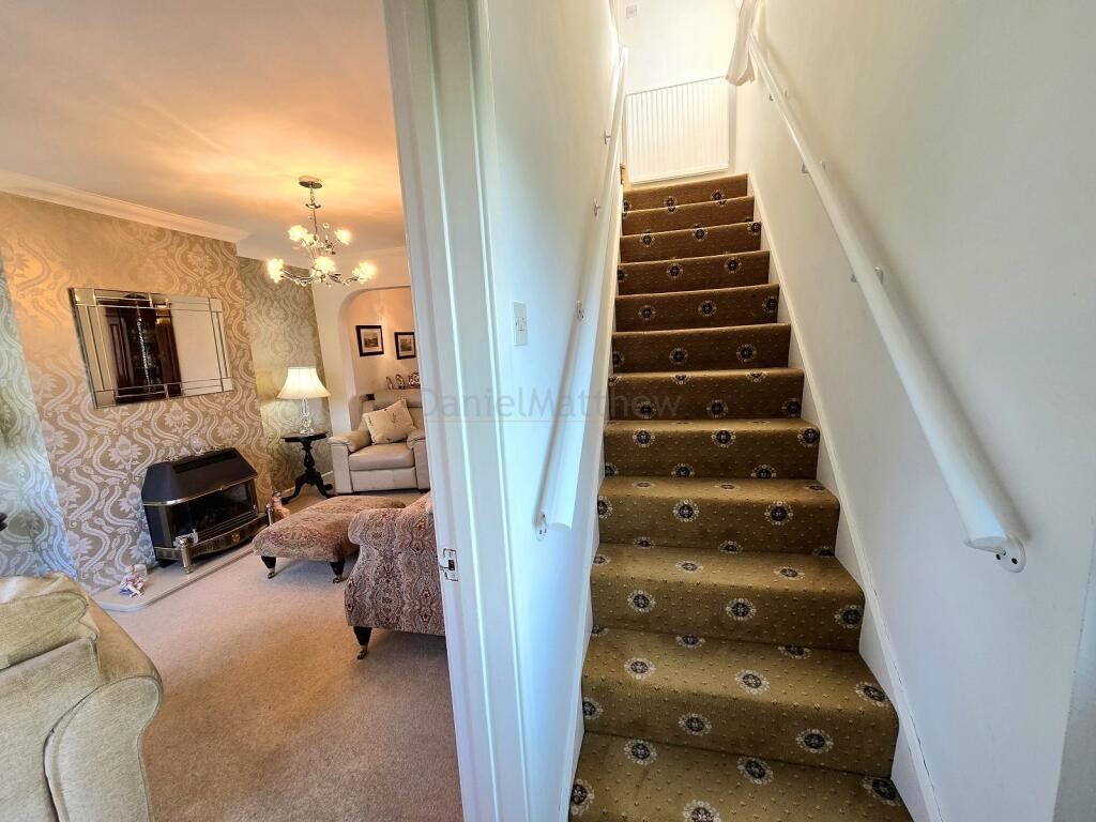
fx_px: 412
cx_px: 548
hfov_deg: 106.2
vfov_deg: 89.9
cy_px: 411
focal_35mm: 13
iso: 64
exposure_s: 1/100
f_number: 2.2
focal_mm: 2.2
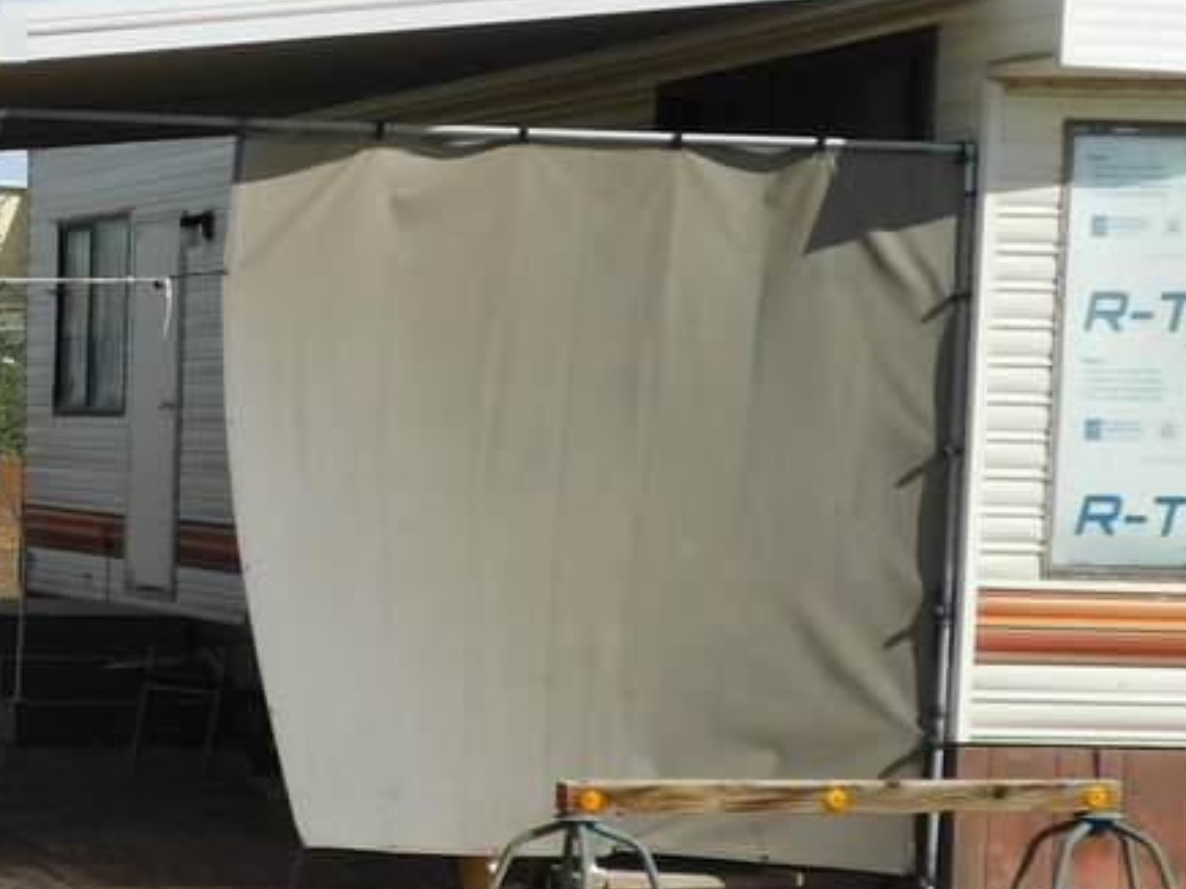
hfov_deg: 17.3
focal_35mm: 106
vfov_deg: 13.9
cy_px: 755
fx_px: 3631
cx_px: -387
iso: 125
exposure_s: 1/500
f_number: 7
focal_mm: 6.3
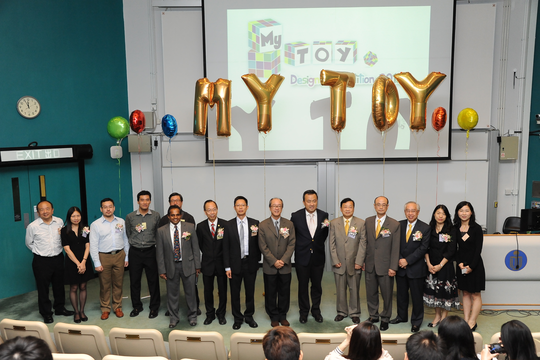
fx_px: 510
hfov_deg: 55.8
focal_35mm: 34
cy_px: 180
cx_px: 270
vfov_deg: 38.9
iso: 2500
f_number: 5.6
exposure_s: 1/100
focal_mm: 34
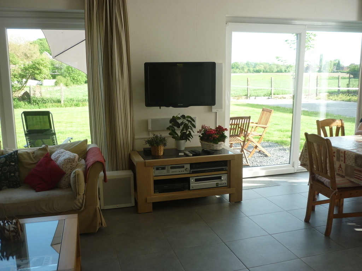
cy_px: 136
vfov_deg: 42.9
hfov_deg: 55.4
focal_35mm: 33
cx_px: 181
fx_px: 345
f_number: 2.8
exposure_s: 1/125
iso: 80
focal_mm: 5.5
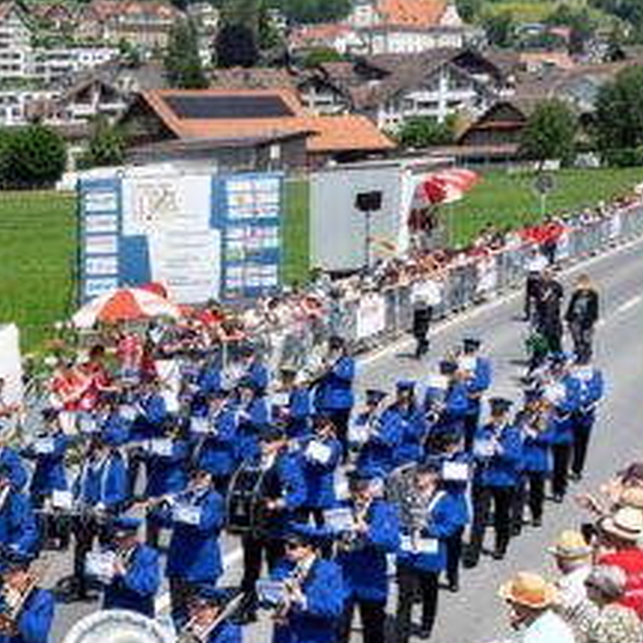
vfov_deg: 24.1
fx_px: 1450
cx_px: -253
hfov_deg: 21.8
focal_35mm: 69
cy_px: 616
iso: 100
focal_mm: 27
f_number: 8
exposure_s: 1/250
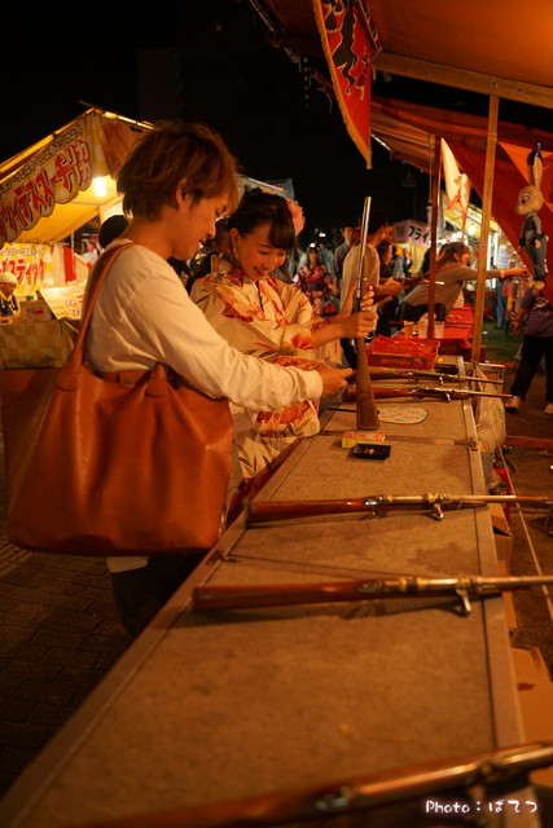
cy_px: 414
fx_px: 645
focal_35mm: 28
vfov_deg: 65.5
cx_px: 276
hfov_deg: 46.4
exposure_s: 1/60
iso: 400
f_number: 2.8
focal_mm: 28
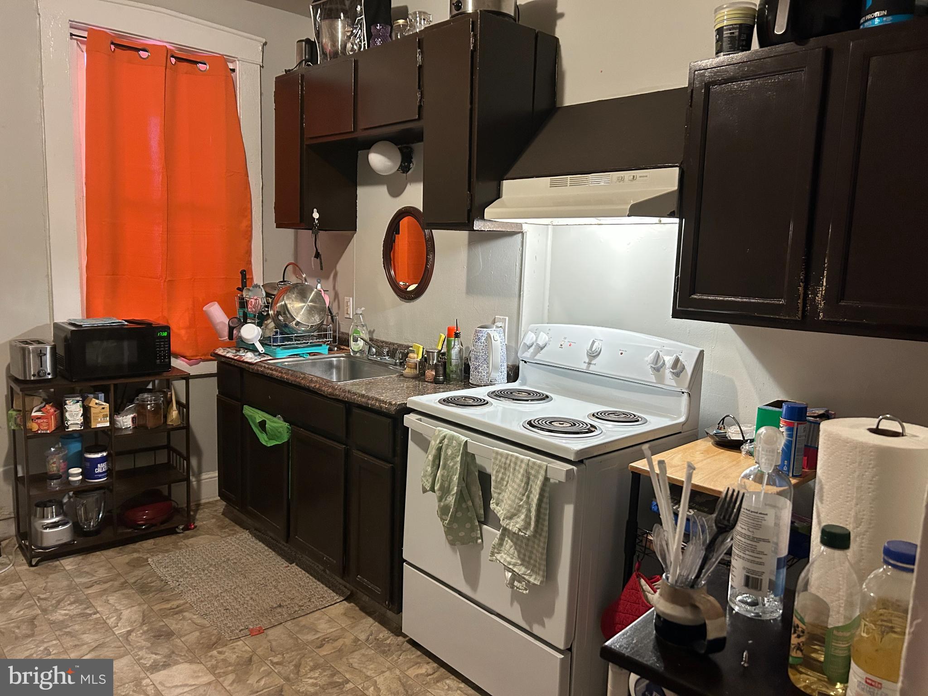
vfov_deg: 53.1
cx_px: 464
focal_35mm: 26
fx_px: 697
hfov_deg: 67.3
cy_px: 348
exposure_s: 1/60
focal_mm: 5.7
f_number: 1.5
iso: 400
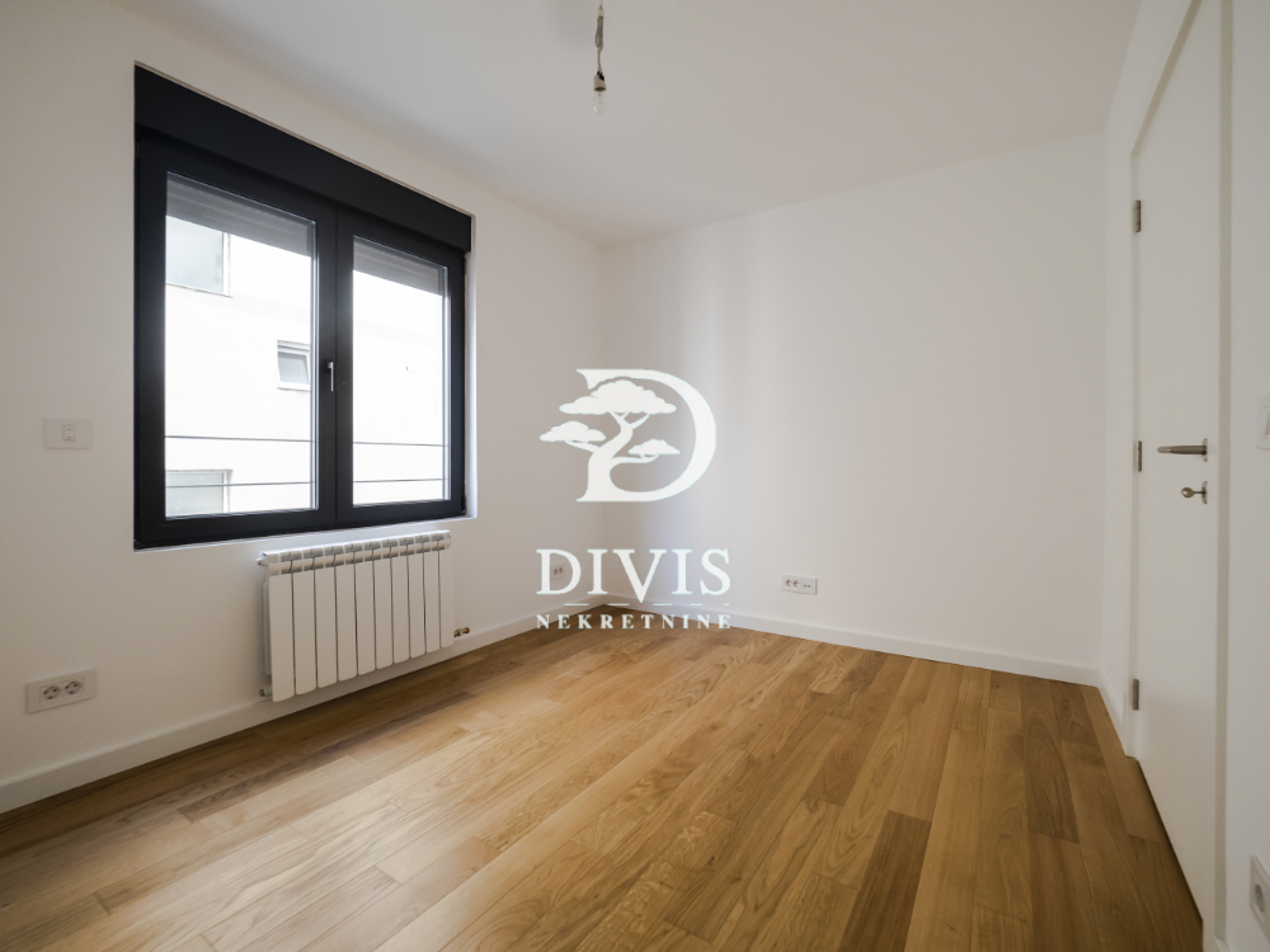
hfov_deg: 102.1
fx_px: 514
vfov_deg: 85.7
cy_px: 476
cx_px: 635
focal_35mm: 14
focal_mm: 7
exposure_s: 1/60
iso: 400
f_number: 4
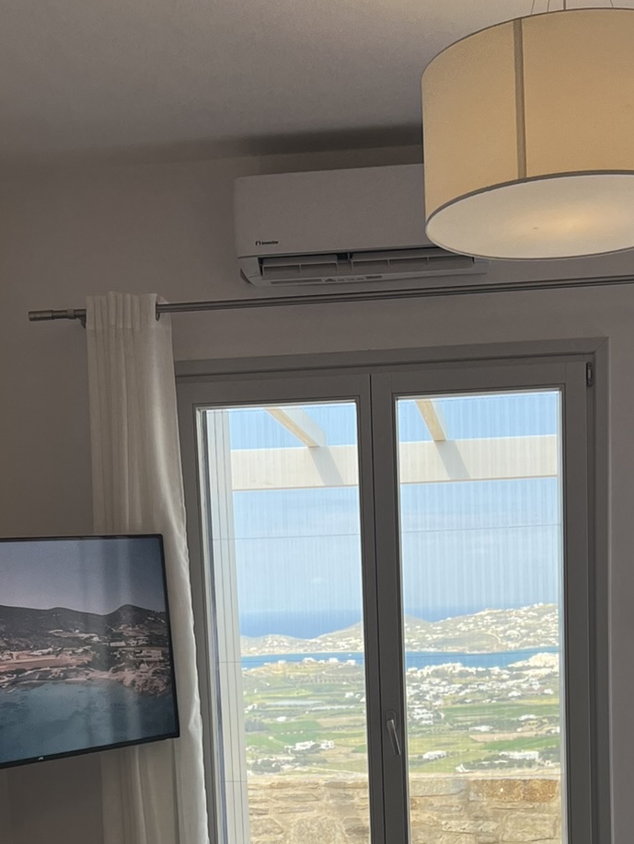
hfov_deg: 25.2
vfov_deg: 31.7
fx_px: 1416
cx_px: 355
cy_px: 755
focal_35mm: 58
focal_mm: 5.7
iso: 50
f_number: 1.5
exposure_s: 1/678
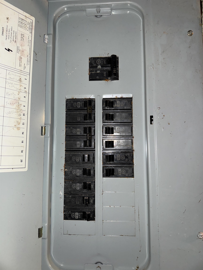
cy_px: 135
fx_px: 188
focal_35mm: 24
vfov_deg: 71.6
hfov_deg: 56.8
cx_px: 102
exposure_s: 1/9
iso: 50
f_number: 1.78
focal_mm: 6.76
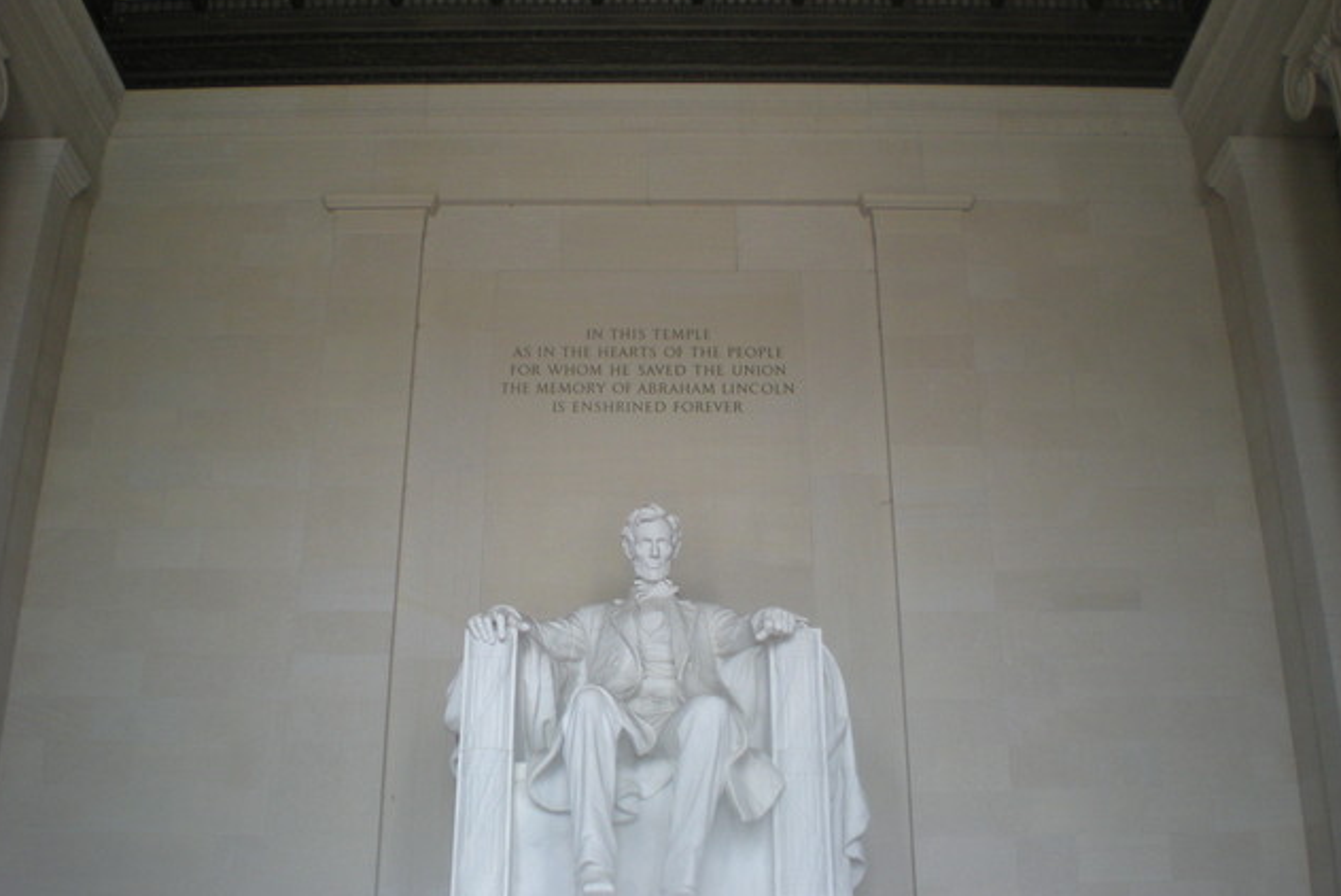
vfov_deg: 33.4
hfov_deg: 48.4
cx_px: 668
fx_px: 1491
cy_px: 425
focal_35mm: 40
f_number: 3.1
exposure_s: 1/58.7
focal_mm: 6.3
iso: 176
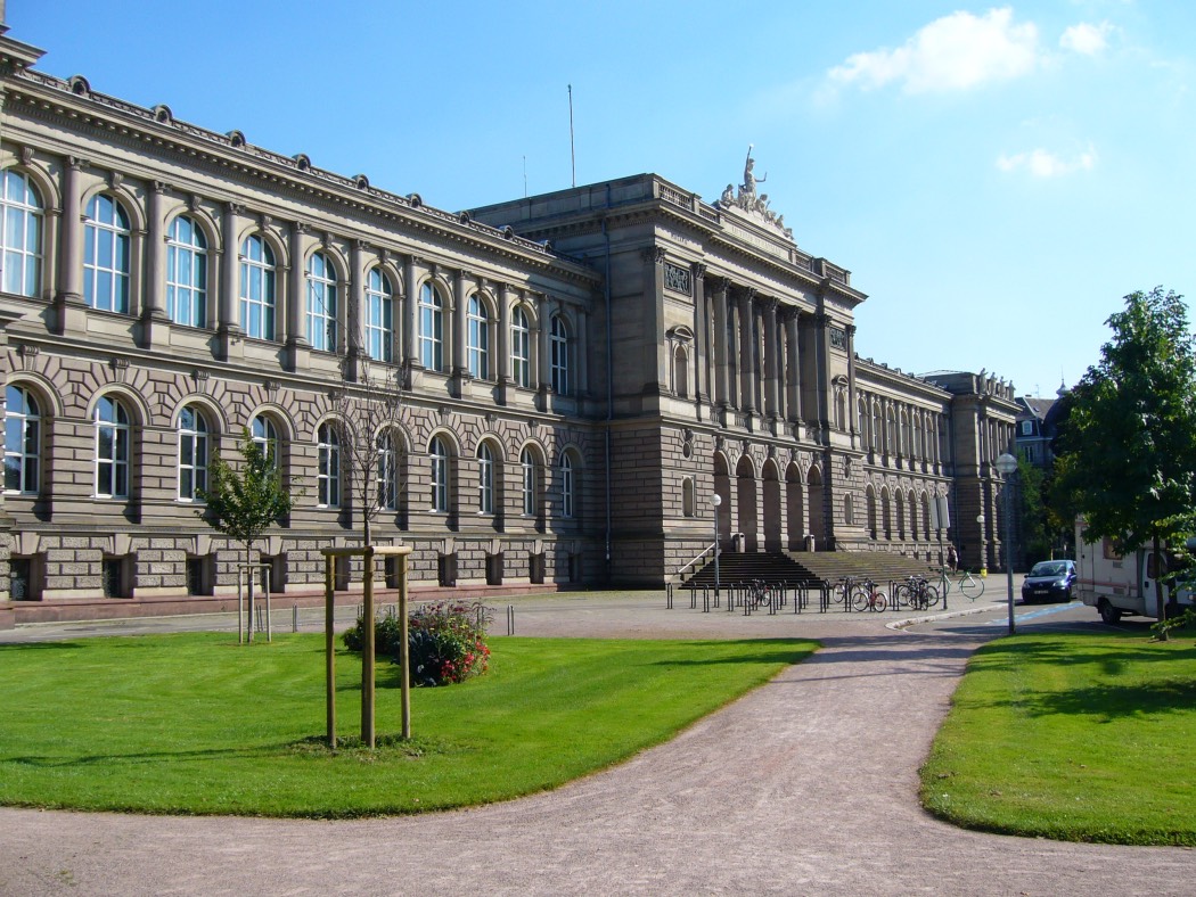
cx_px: 598
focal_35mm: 35
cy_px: 448
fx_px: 1210
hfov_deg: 52.6
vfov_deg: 40.7
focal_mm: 5.8
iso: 80
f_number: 5.6
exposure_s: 1/250
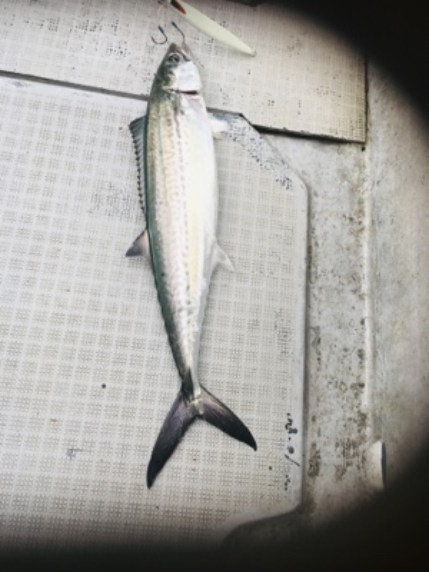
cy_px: 286
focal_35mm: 29
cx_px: 214
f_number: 2.2
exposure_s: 1/274
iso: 25
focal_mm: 4.15
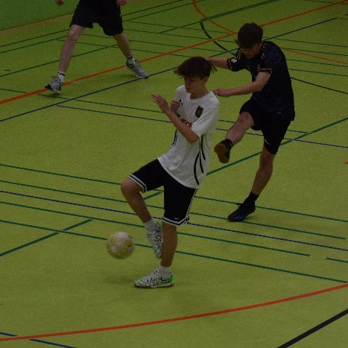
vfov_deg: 9.2
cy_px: 195
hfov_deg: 9.2
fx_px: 2172
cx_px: 209
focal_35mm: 191
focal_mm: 70
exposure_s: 1/500
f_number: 4
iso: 2000
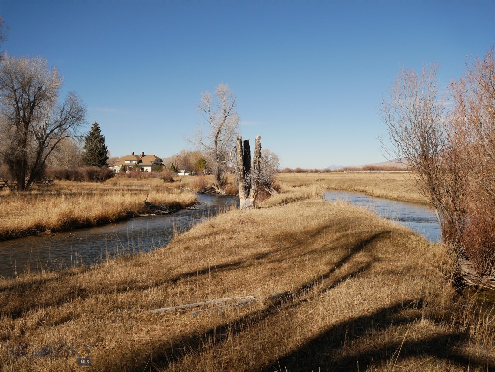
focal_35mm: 34
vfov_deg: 41.8
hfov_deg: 53.9
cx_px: 248
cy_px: 186
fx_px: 486
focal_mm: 17
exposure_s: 1/1300
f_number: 5.6
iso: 200
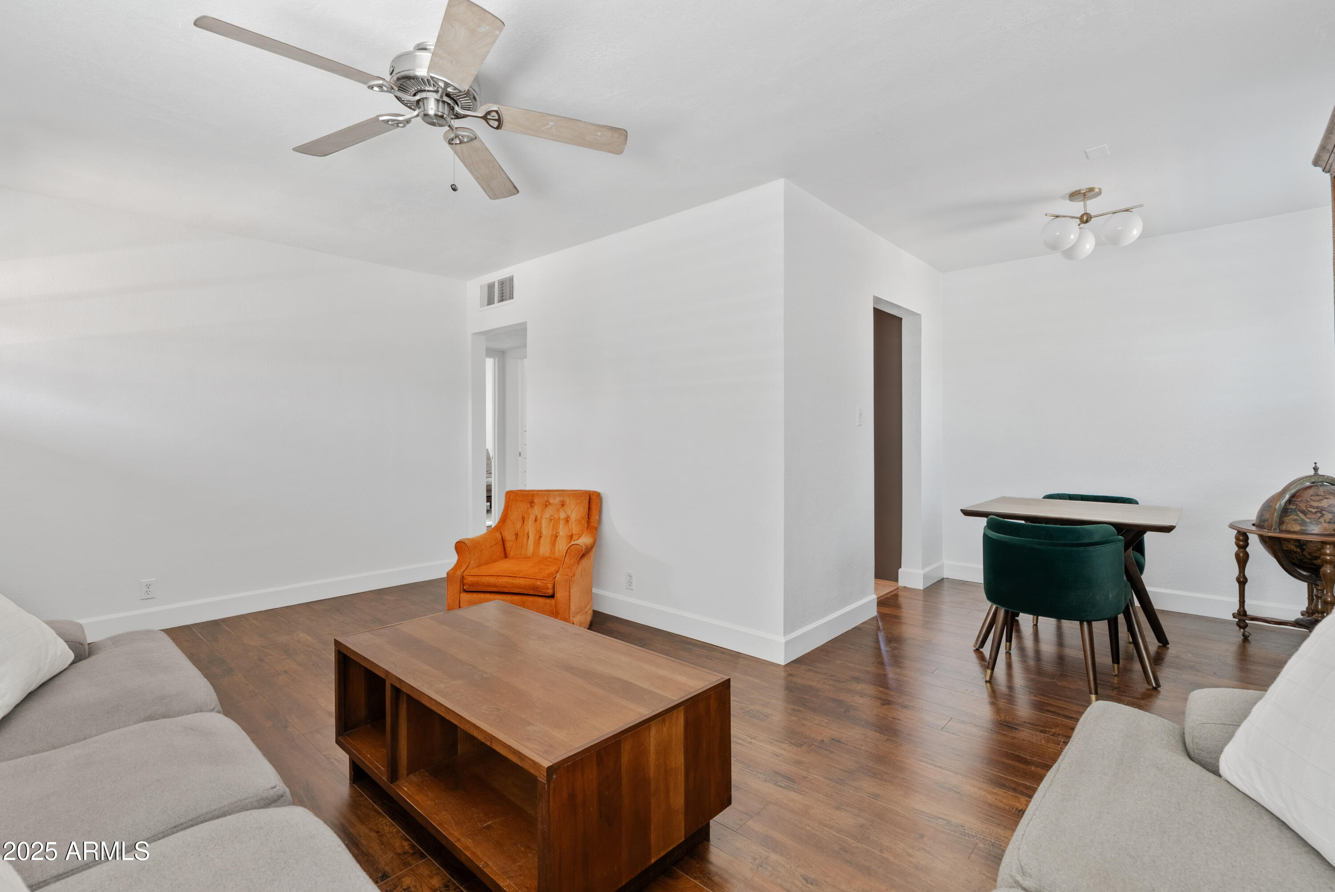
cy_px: 446
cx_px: 668
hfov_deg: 96.7
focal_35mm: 16
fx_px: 594
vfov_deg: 73.8
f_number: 8
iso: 100
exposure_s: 1
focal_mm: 16
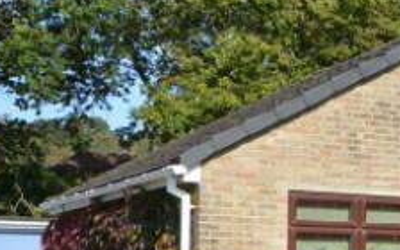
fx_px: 1068
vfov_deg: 13.2
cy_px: 253
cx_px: 720
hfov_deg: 17.3
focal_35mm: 98
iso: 400
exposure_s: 1/1000
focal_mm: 14
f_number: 8
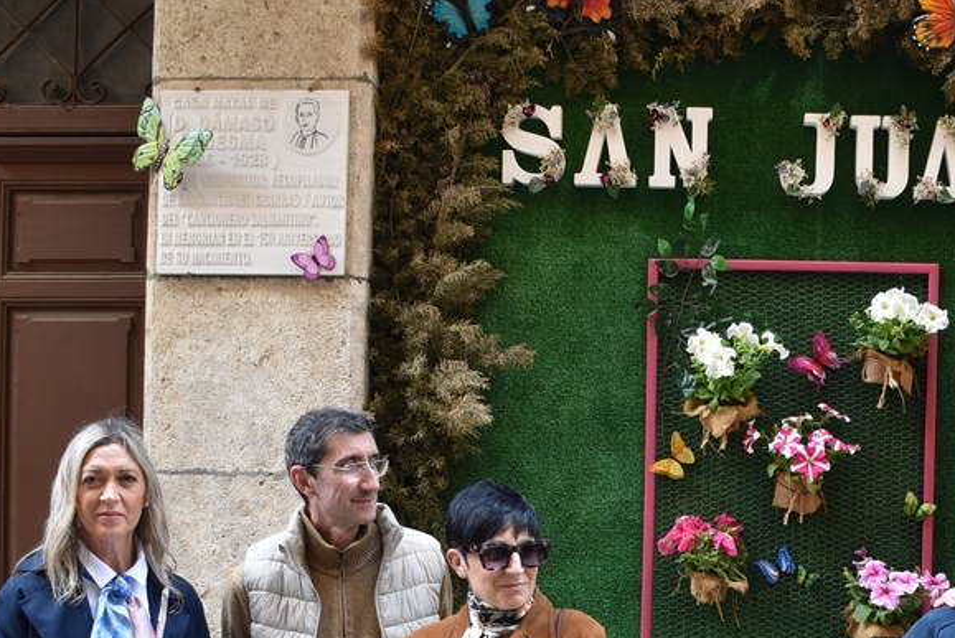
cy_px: 579
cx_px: 680
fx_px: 1487
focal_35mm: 56
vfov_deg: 23.6
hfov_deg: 35.1
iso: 400
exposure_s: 1/60
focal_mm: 18
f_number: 4
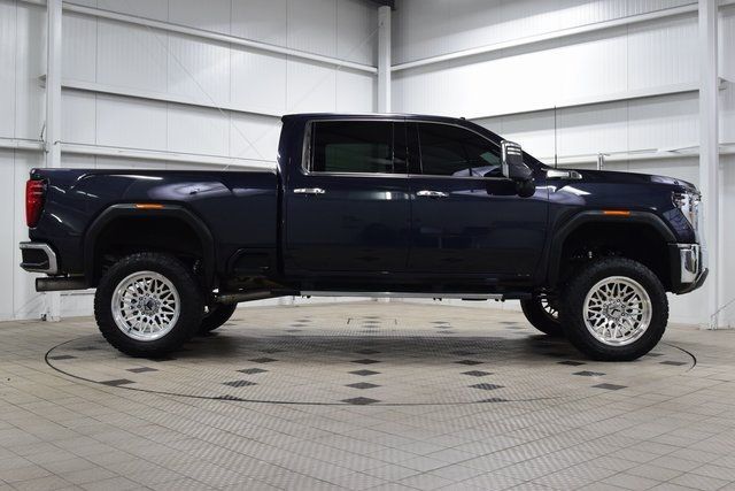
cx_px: 368
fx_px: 796
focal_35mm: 39
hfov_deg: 49.5
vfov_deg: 34.2
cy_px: 246
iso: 1600
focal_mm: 26
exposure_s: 1/60
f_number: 6.3
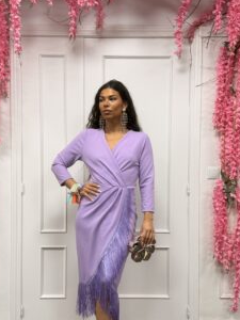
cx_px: 116
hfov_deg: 44.2
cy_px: 175
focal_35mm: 32
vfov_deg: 56.7
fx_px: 296
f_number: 1.78
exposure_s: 1/100
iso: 80
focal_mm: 6.76
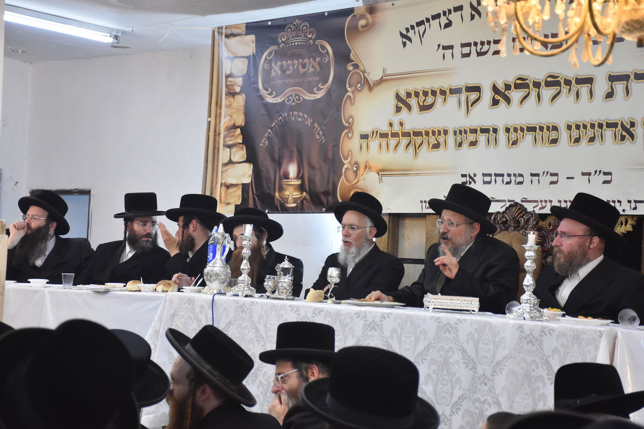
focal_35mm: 75
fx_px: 1341
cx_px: 322
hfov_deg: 27.0
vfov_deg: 18.2
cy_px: 214
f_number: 5.6
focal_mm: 50
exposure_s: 1/100
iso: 1600
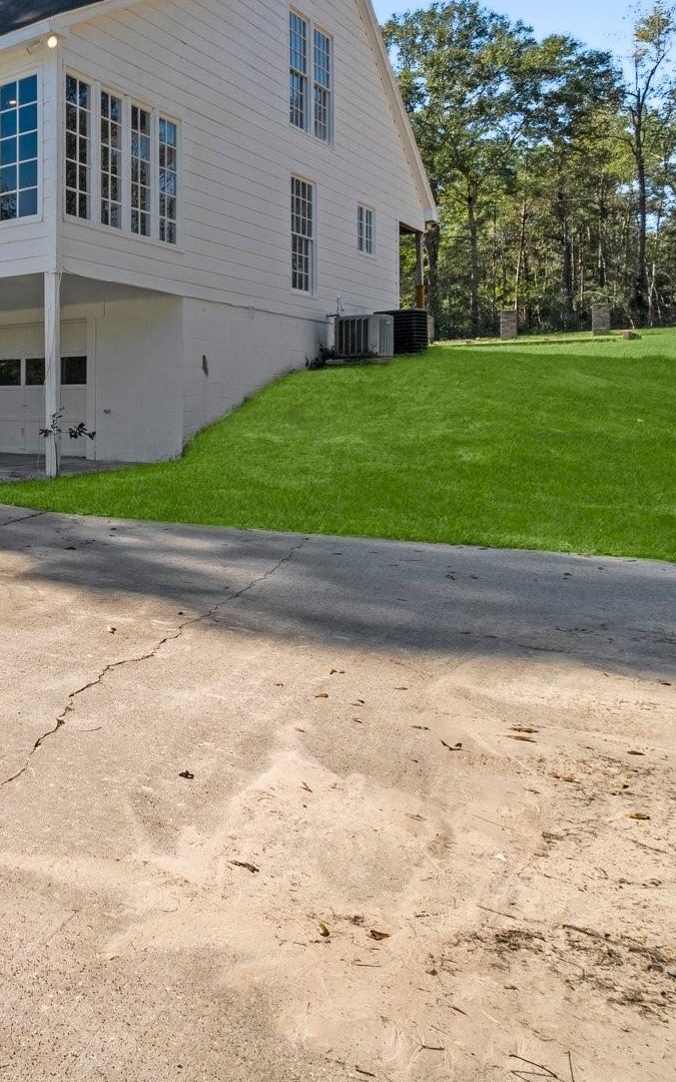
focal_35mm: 29
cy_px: 407
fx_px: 855
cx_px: -162
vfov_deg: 63.7
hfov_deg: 33.7
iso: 800
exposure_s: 1/200
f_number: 10
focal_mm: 10
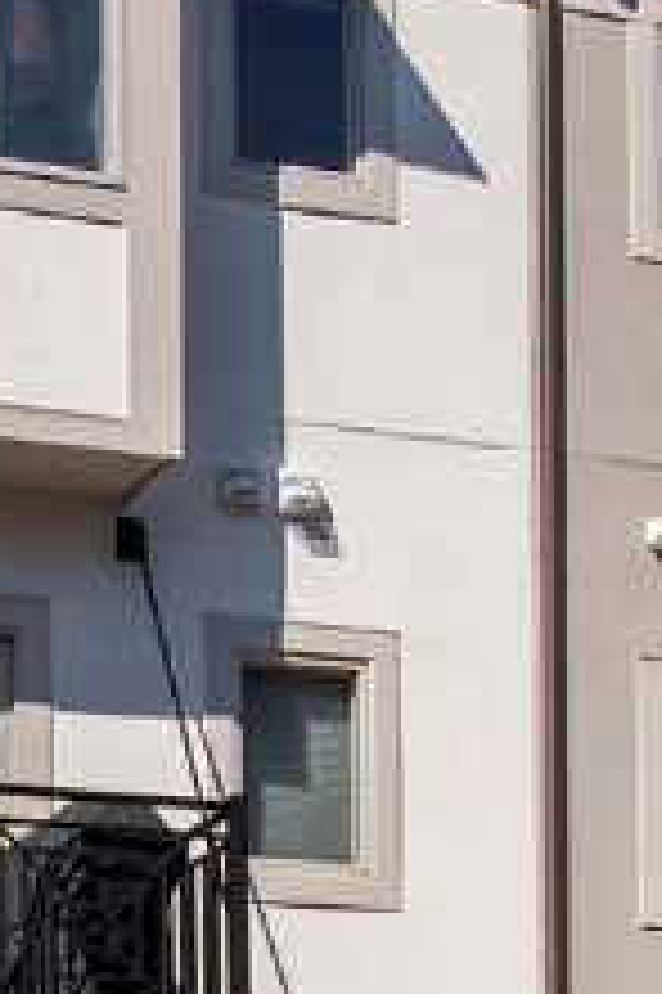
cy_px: 733
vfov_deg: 30.1
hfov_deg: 19.4
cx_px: -131
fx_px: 1823
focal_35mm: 66
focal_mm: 19
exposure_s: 1/60
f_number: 16
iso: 100
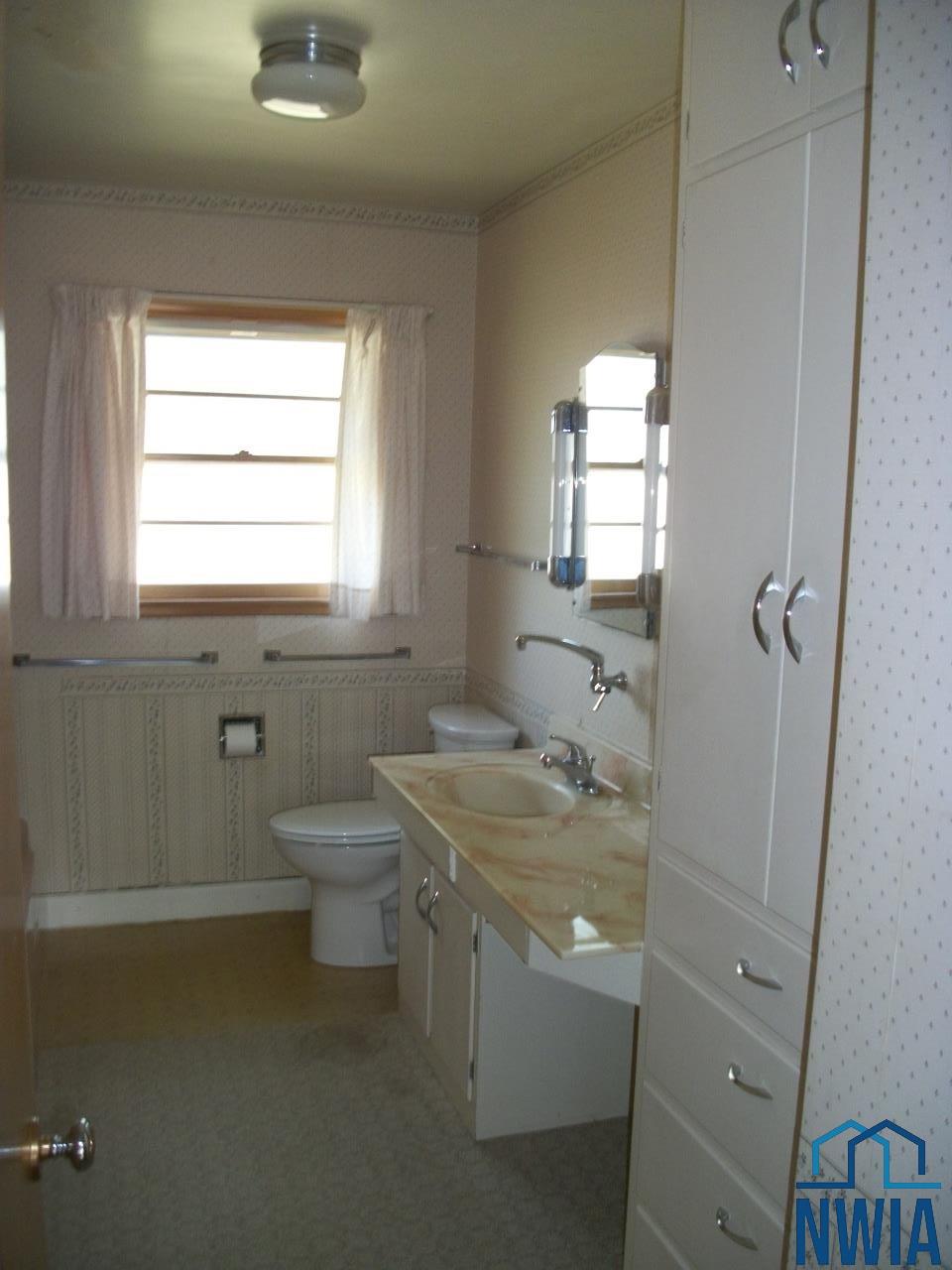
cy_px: 635
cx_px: 476
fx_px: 1173
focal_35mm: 32
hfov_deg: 44.2
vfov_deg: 56.8
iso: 160
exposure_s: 1/50
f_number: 2.9
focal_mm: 5.7
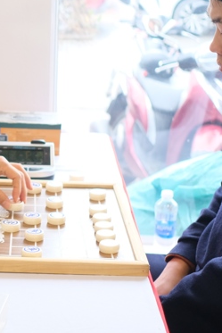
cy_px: 94
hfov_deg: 14.9
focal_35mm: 90
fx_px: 832
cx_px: -17
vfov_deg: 22.5
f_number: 2
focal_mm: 23
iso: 640
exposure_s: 1/60
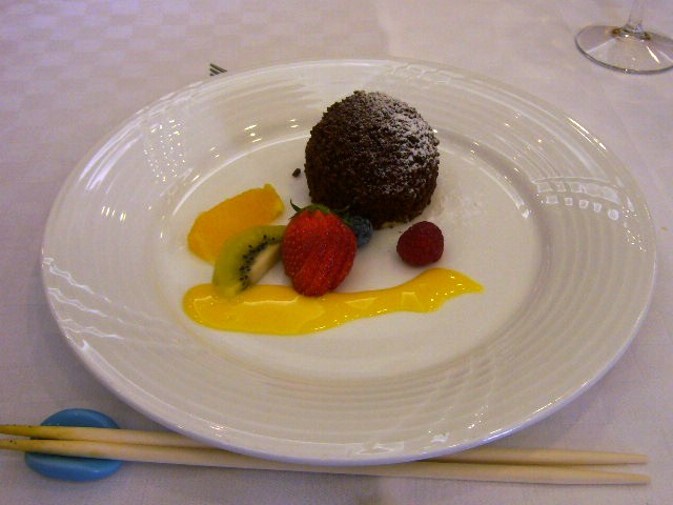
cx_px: 336
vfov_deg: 36.0
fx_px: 778
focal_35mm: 40
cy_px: 252
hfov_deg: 46.8
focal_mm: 4.7
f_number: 2.8
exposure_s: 1/80
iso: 80
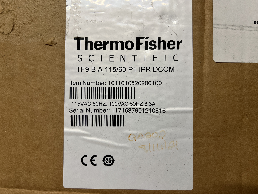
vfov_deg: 53.1
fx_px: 194
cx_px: 129
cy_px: 97
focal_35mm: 26
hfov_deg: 67.3
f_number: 1.5
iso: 80
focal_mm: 5.7
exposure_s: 1/60
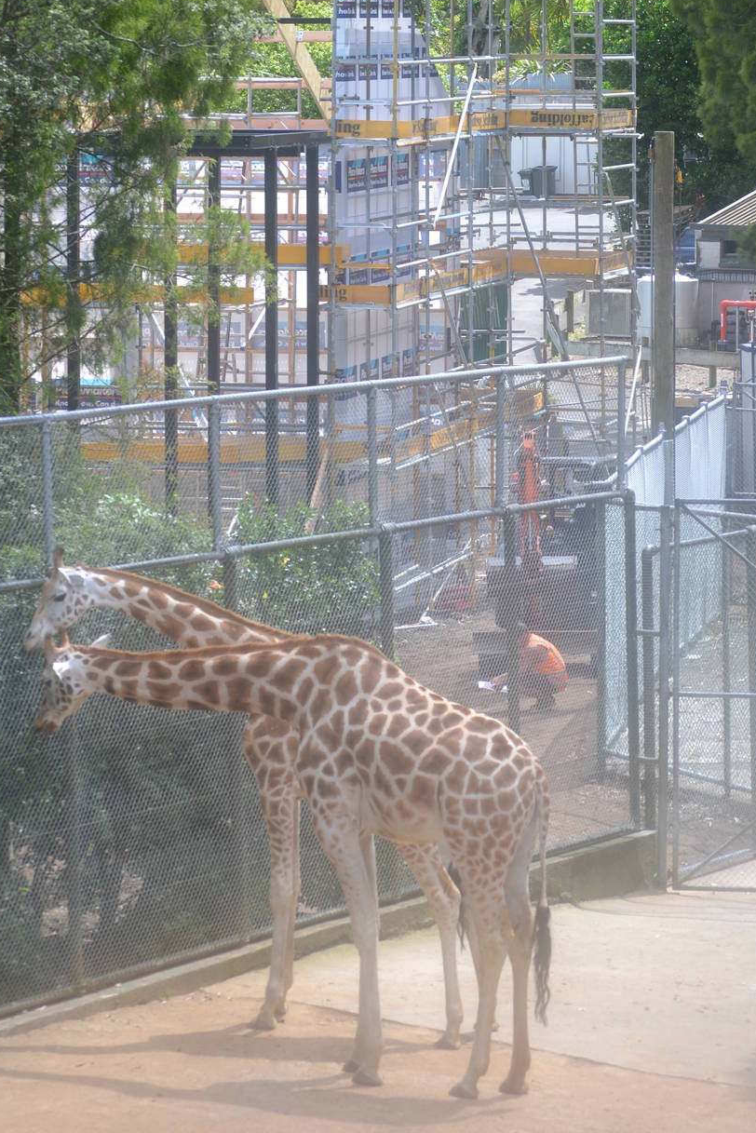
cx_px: 380
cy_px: 478
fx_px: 4344
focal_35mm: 138
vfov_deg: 14.9
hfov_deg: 9.9
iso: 360
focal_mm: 70
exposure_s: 1/500
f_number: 5.6
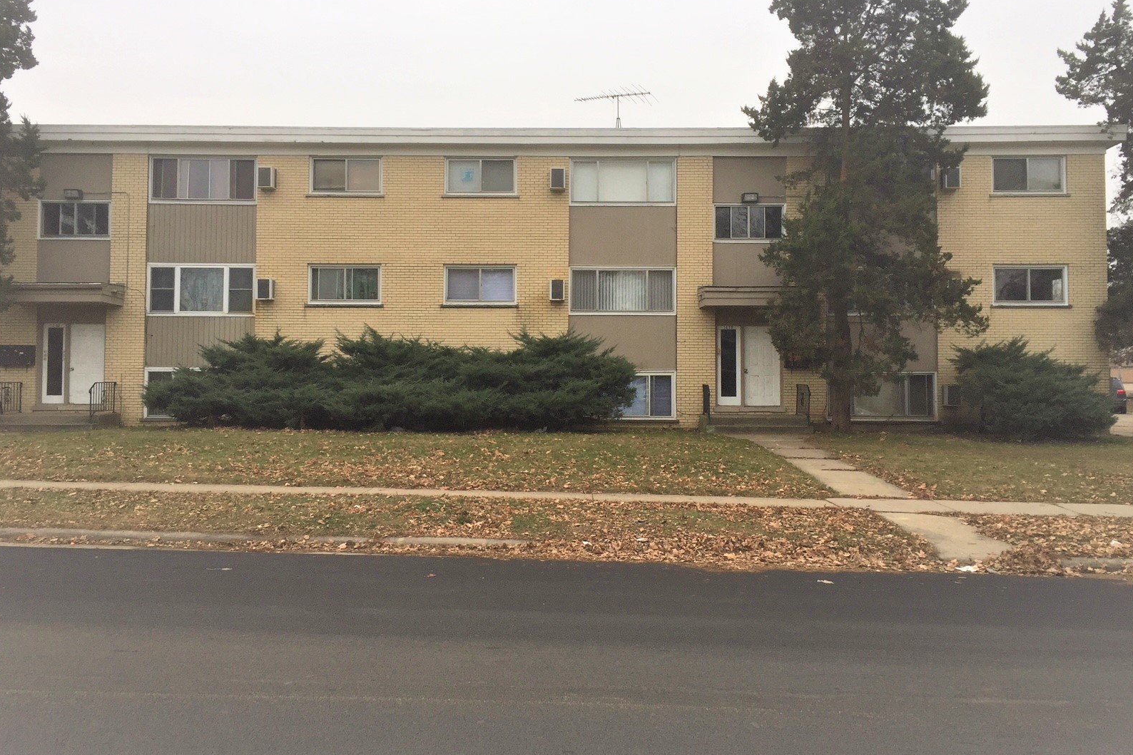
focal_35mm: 31
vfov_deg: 42.3
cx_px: 561
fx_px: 976
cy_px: 346
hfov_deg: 60.3
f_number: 2.2
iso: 40
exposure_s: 1/120
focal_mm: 4.15
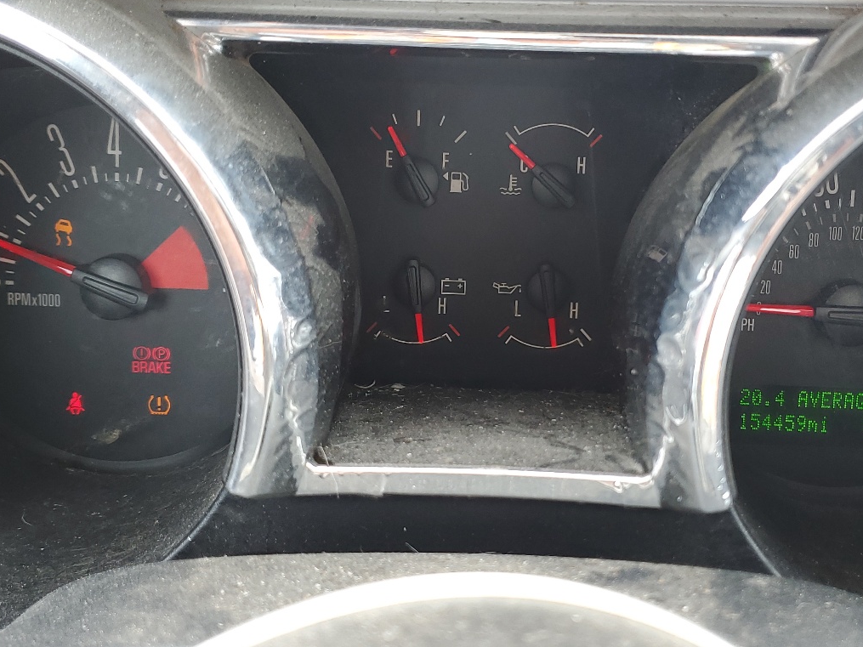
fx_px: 1022
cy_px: 287
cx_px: 453
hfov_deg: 45.8
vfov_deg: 35.1
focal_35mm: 41
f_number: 1.5
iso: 55
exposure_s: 1/100
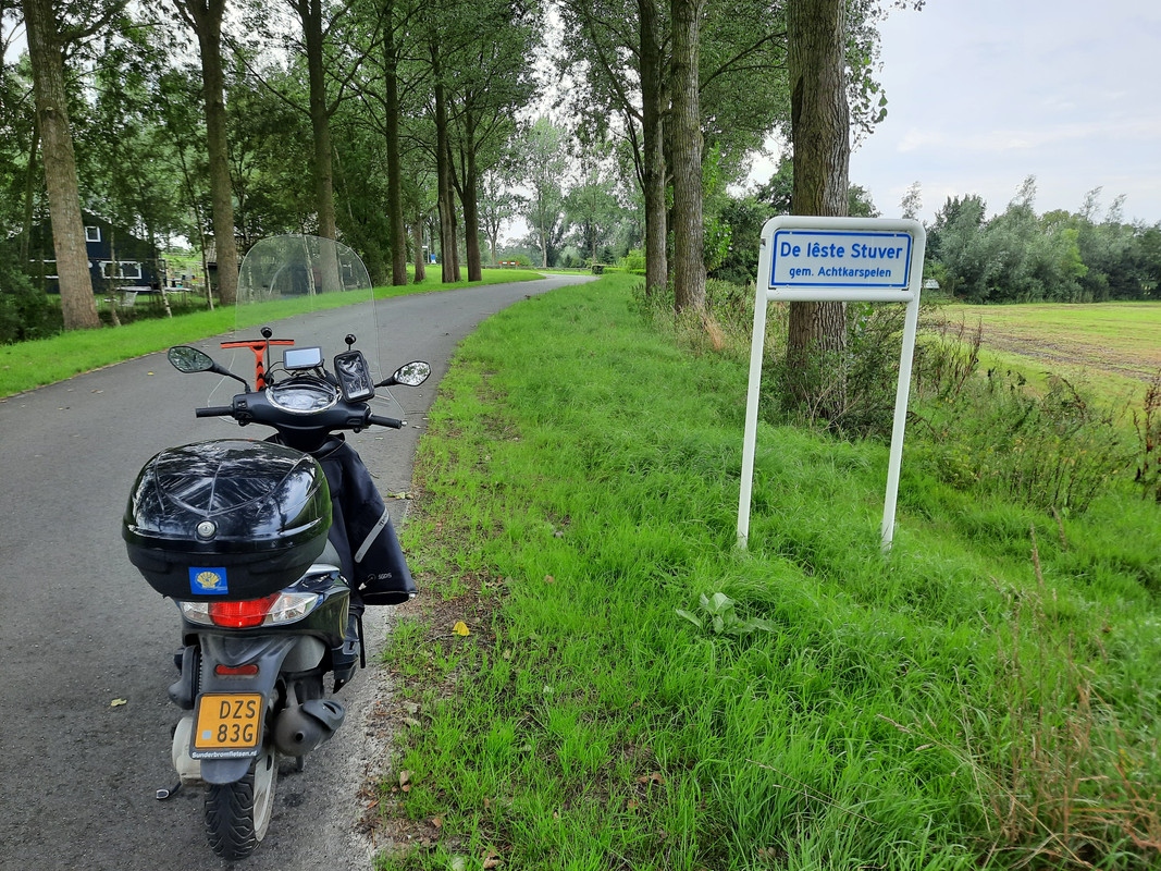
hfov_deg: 69.4
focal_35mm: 25
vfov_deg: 54.9
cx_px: 580
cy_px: 436
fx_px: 838
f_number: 2
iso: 32
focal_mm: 4.6
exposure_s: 1/127
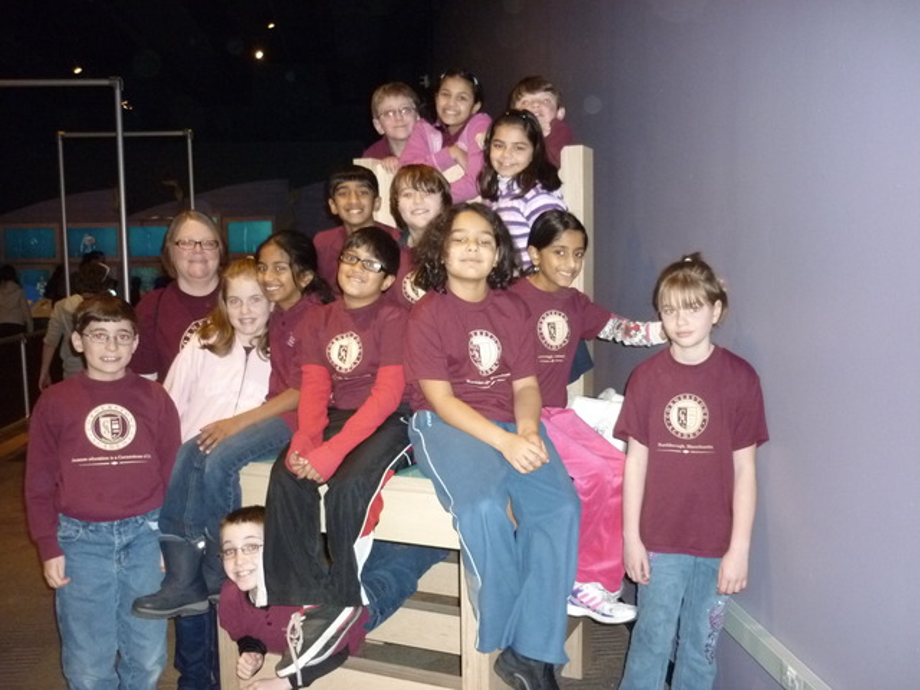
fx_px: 877
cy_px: 345
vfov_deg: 42.9
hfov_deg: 55.4
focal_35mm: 33
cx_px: 460
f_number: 2.8
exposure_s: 1/60
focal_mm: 5.5
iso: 500
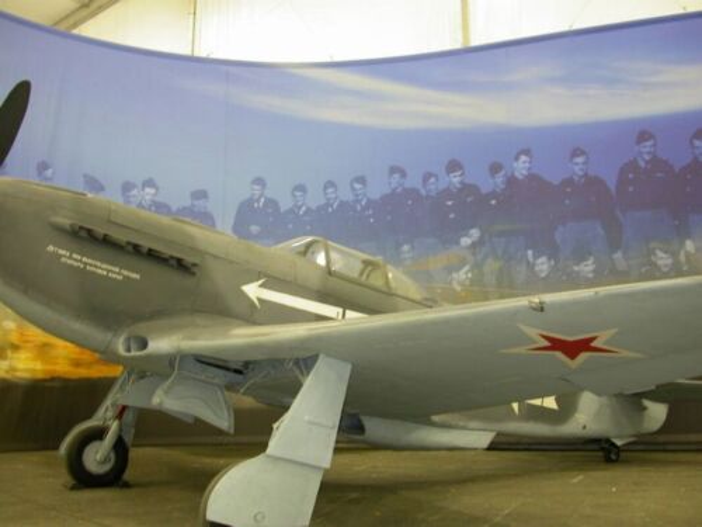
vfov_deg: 37.7
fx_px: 771
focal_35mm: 38
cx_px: 351
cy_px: 264
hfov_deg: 49.0
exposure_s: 1/3.9
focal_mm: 7.85
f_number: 2.6
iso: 117
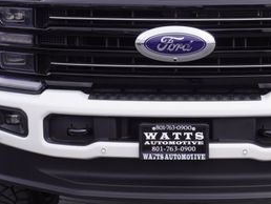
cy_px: 67
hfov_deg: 21.0
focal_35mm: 93
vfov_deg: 15.9
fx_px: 729
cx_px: 184
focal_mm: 26
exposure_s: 1/100
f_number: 7.1
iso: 100
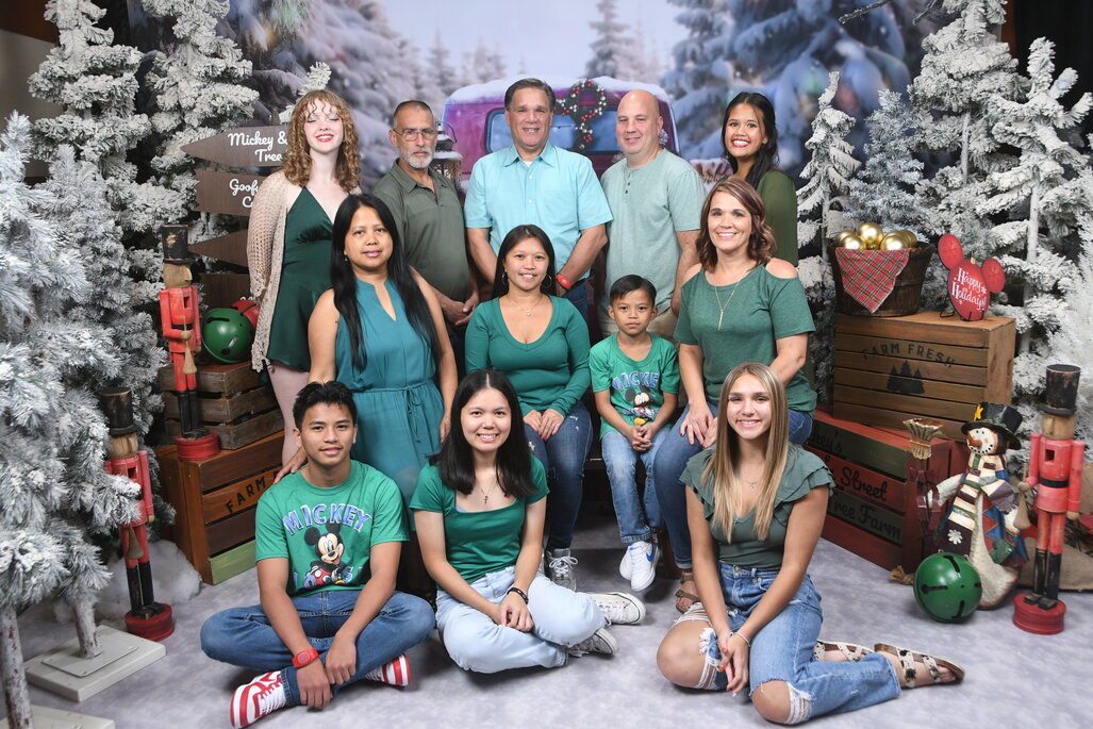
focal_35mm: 33
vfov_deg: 40.0
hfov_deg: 57.2
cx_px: 546
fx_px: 1002
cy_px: 364
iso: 640
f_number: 6.3
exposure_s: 1/125
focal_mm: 22
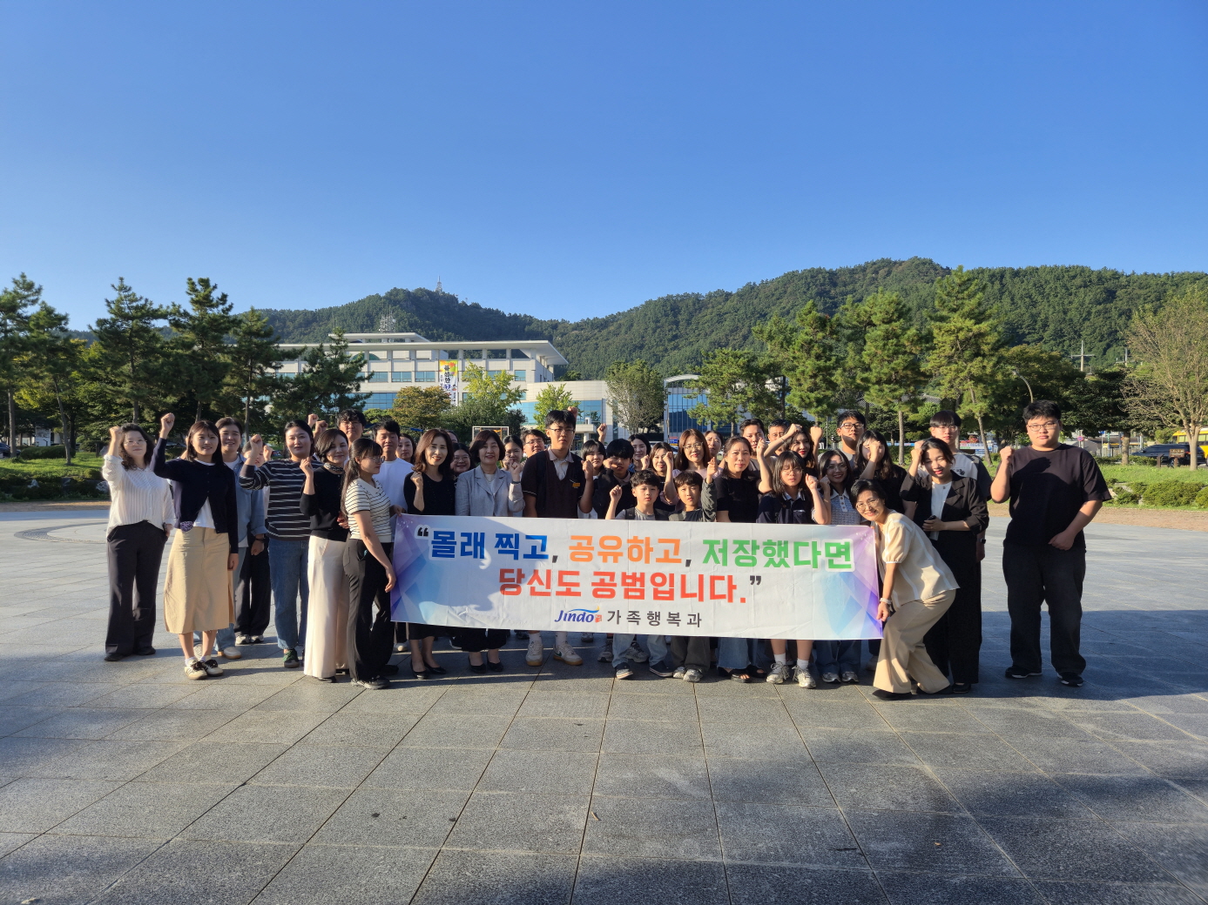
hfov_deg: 73.9
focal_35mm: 23
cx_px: 604
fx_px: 803
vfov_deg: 58.9
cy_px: 452
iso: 25
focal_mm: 5.4
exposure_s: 1/796
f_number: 1.8
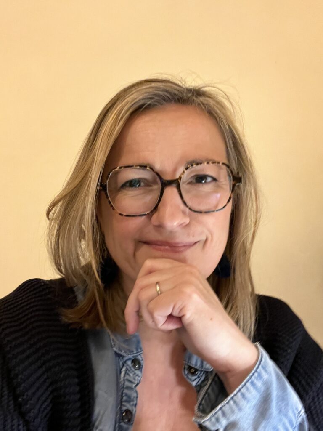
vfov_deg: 60.0
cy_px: 216
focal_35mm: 30
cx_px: 162
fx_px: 373
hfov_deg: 46.8
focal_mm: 2.71
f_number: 2.2
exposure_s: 1/25
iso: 500
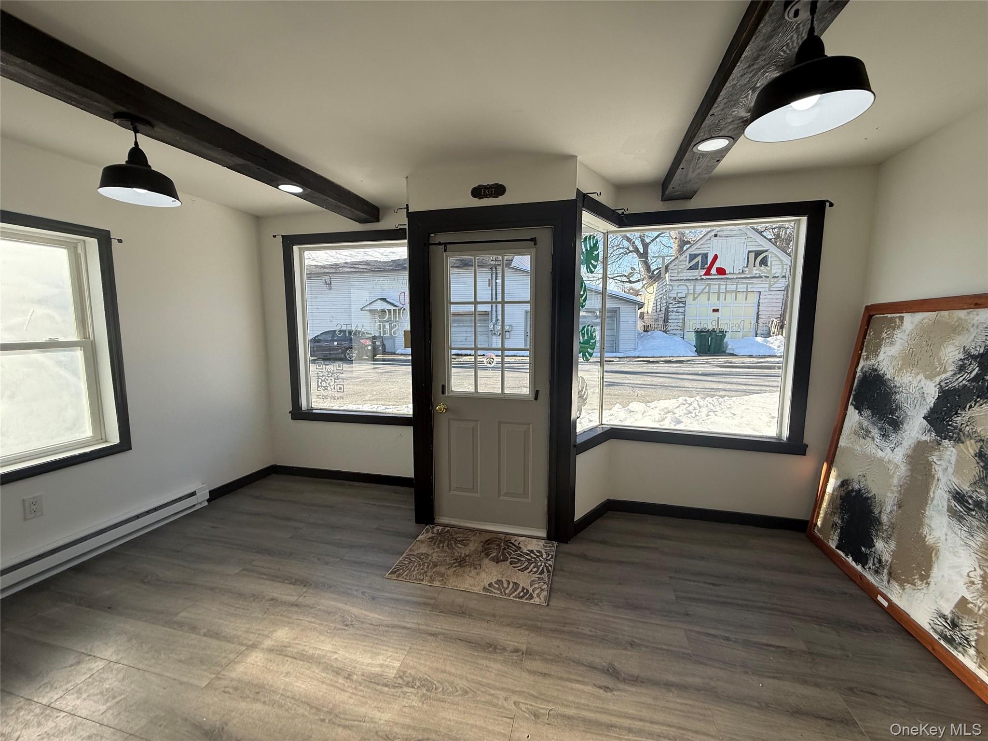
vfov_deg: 85.7
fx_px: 400
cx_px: 494
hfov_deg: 102.1
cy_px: 370
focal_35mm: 14
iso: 64
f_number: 2.2
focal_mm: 2.22
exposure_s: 1/717
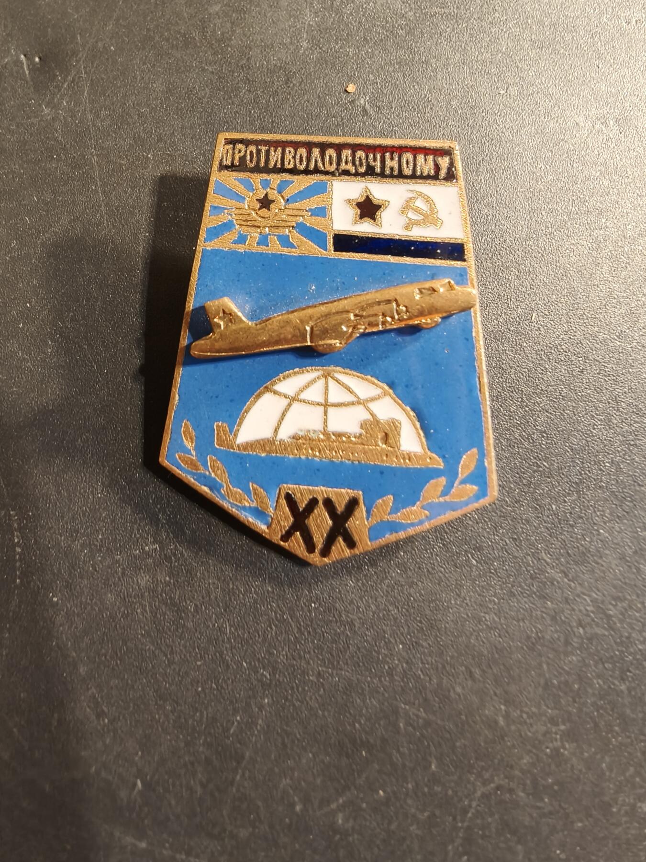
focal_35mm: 23
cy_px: 431
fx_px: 572
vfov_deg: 73.9
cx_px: 323
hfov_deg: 58.9
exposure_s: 1/50
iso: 320
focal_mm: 2.32
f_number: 2
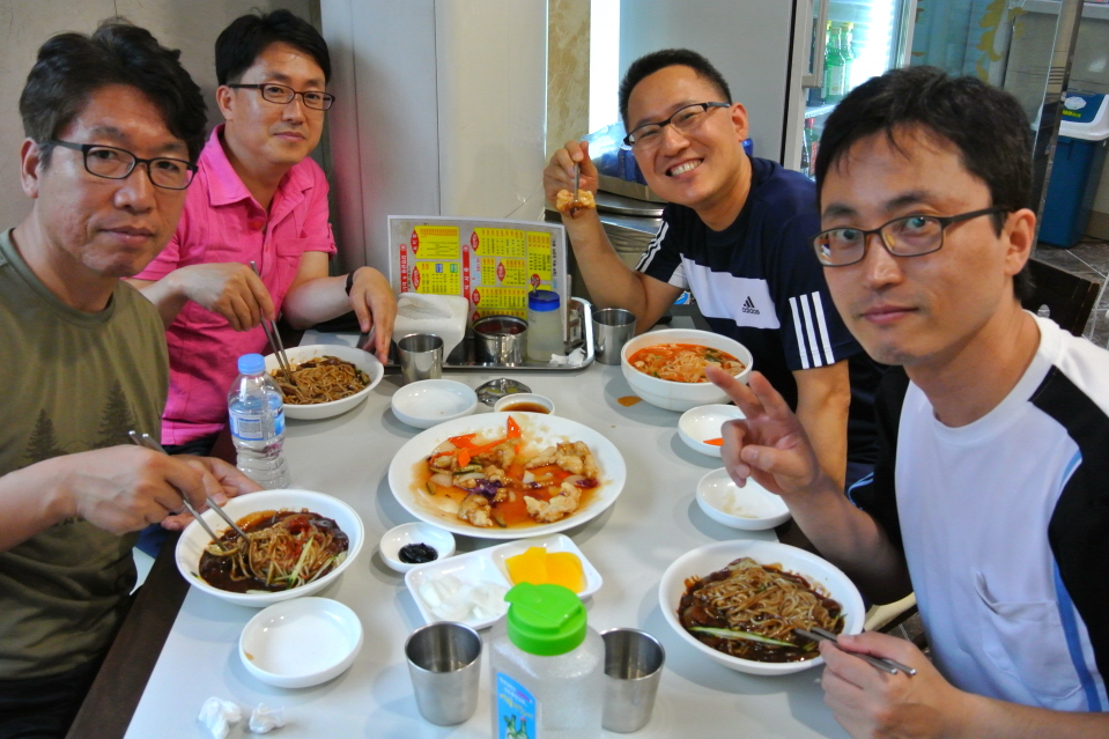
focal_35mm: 31
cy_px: 356
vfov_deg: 42.3
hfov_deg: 60.2
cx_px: 518
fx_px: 955
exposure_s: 1/60
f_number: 3.5
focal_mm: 11
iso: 800
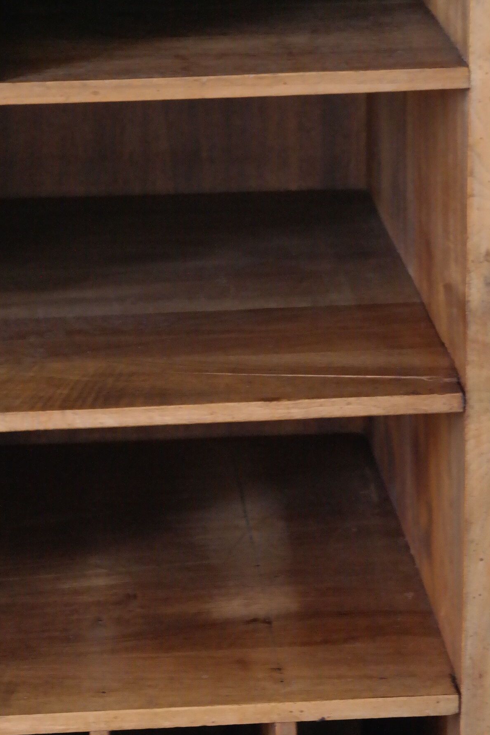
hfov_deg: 10.6
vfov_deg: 15.9
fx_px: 2634
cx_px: 277
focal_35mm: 129
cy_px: 298
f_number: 5.6
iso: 3200
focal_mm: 50
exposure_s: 1/13
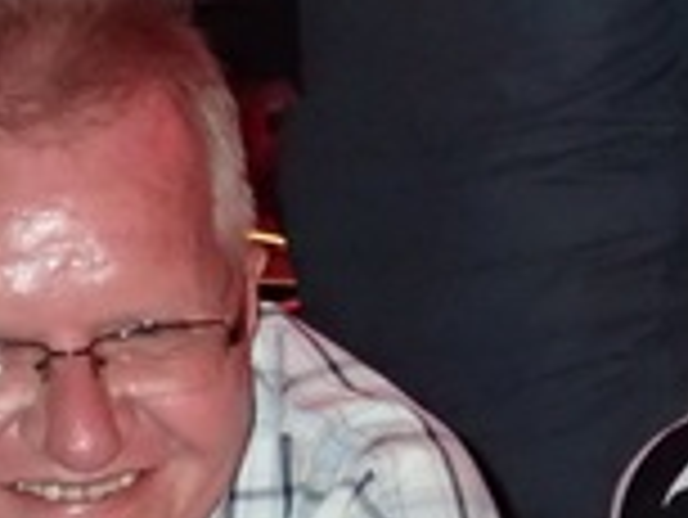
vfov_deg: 8.9
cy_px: 176
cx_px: 639
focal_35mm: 167
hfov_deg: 11.7
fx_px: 3322
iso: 800
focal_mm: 5.87
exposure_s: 1/30
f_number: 2.4
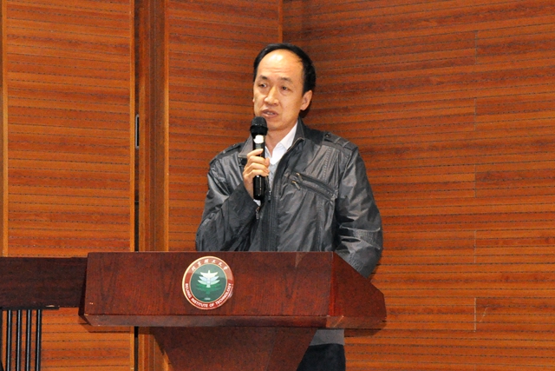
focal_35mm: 120
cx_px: 278
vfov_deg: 11.4
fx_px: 1850
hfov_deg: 17.1
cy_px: 186
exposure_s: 1/30
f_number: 13
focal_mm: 80
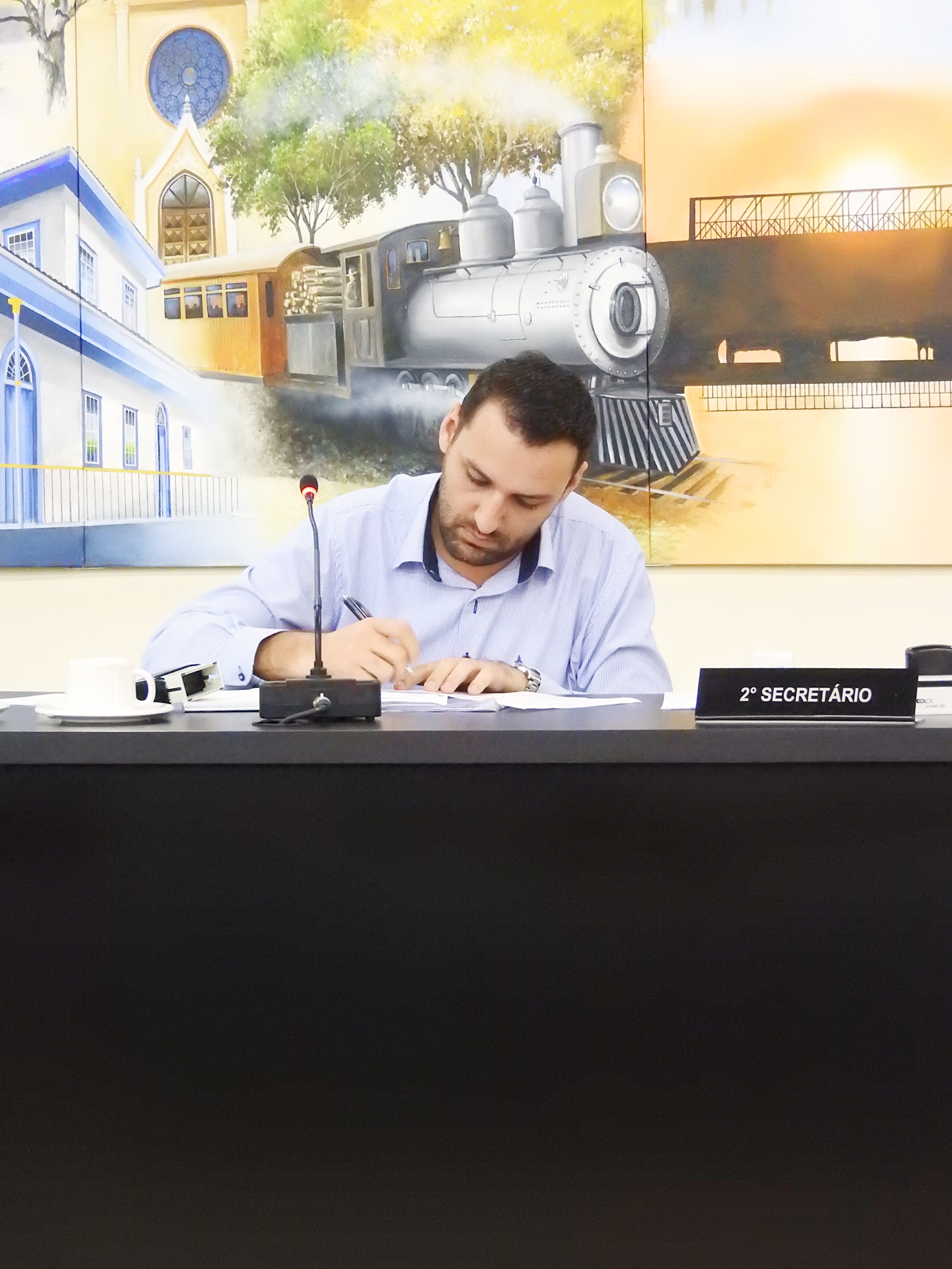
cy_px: 634
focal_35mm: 95
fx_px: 3483
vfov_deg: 20.6
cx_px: 476
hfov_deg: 15.6
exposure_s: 1/20
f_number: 4.8
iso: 1600
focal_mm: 17
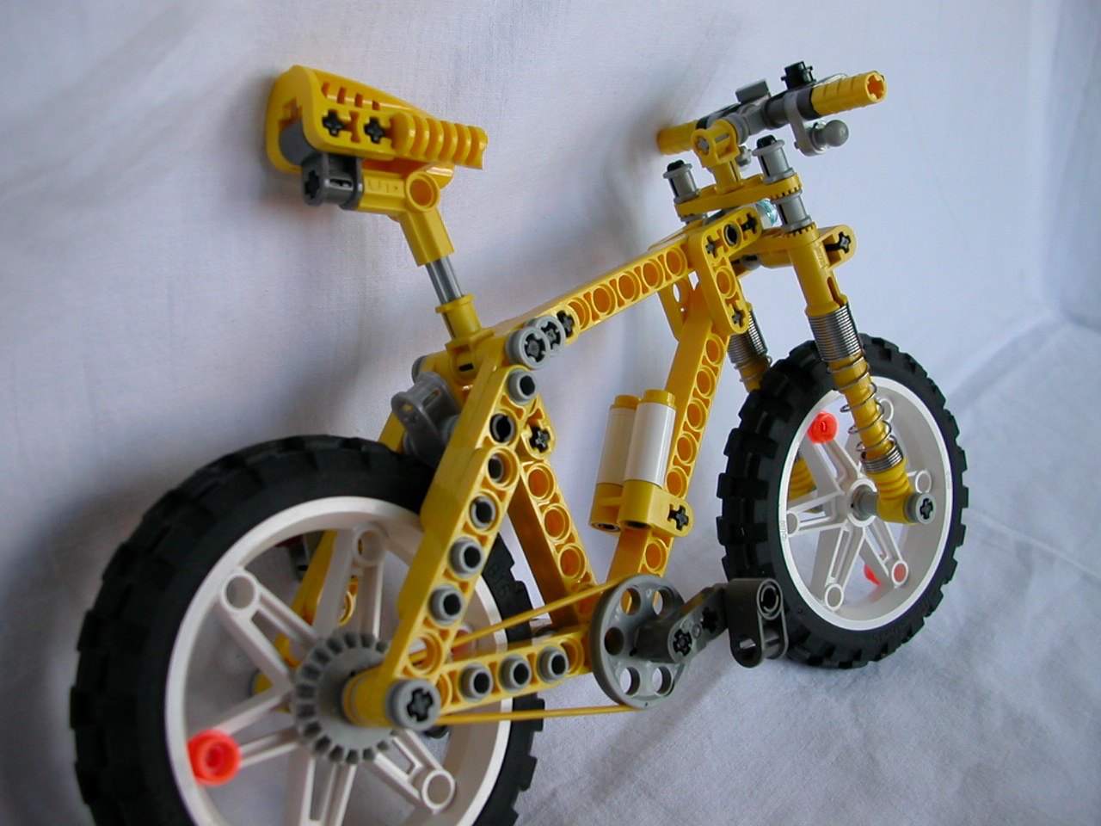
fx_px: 1177
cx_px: 550
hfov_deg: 50.1
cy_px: 413
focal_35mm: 37
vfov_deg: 38.7
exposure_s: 1/100
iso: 100
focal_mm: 5.6
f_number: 2.7
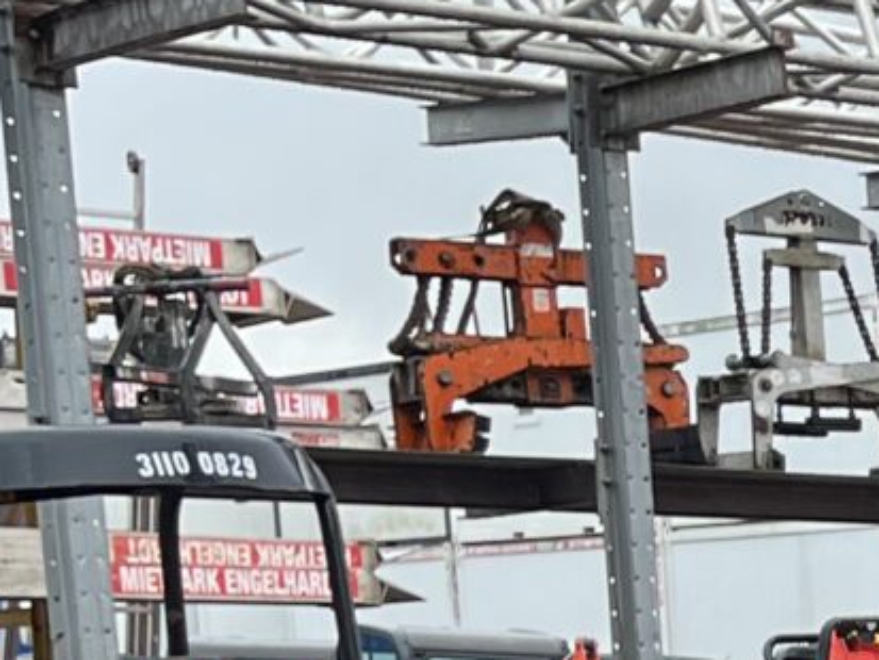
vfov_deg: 8.7
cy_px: 1371
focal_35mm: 161
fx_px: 4089
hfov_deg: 10.3
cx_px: 2265
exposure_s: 1/196
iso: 40
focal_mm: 5.1
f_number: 1.6
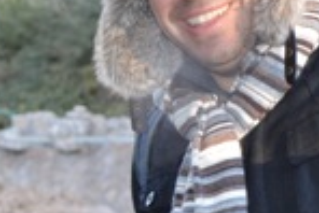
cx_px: 134
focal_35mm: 200
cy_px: 205
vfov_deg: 6.8
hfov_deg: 10.2
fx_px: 1778
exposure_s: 1/60
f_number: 5.3
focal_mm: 45
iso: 400
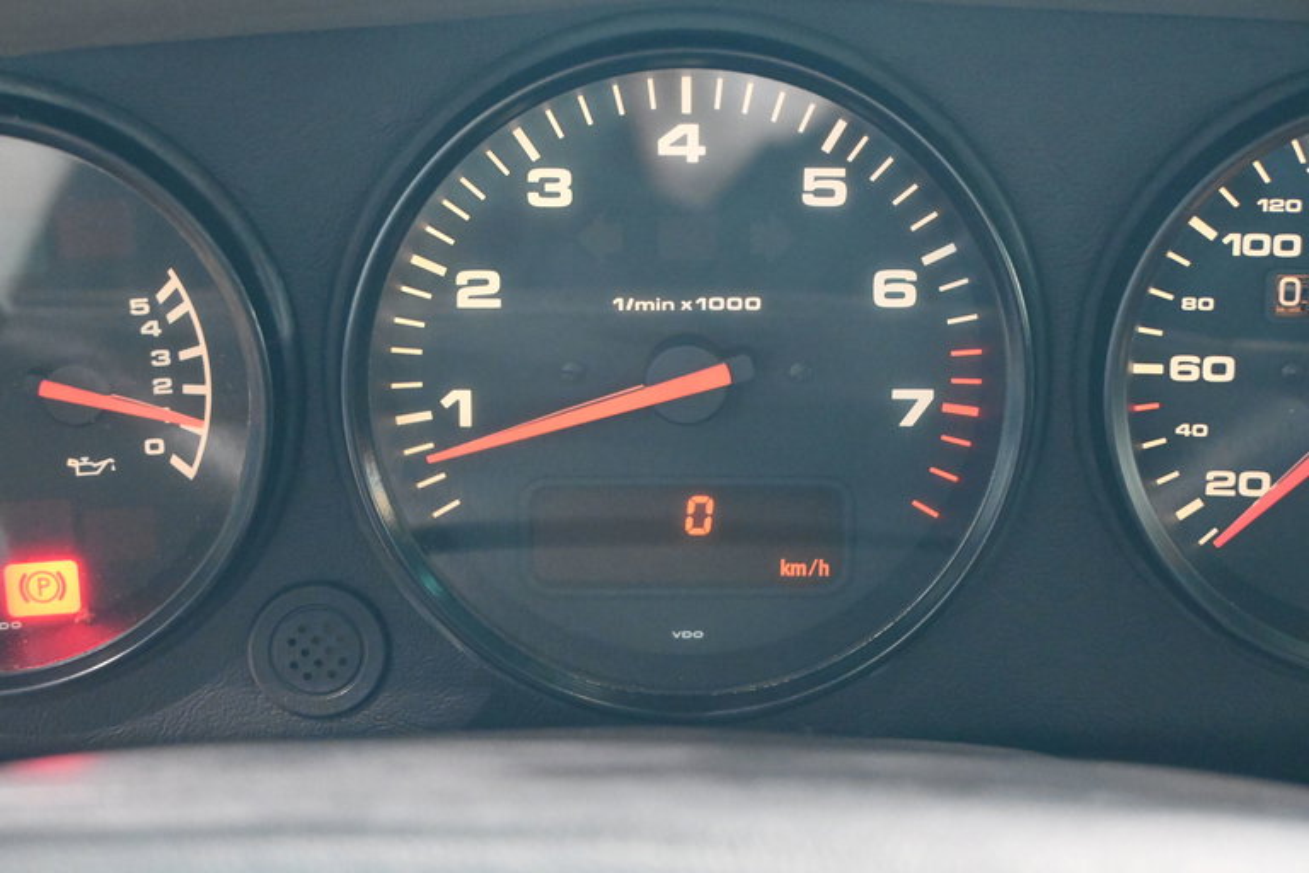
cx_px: 654
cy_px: 436
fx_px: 2236
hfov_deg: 32.6
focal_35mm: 62
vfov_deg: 22.1
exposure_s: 1/60
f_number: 5.6
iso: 7200
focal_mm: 41
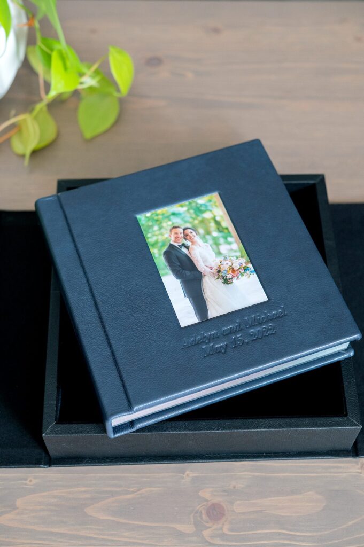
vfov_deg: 39.6
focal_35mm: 50
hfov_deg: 26.9
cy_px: 274
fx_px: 760
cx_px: 182
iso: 1250
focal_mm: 50
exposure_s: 1/125
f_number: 4
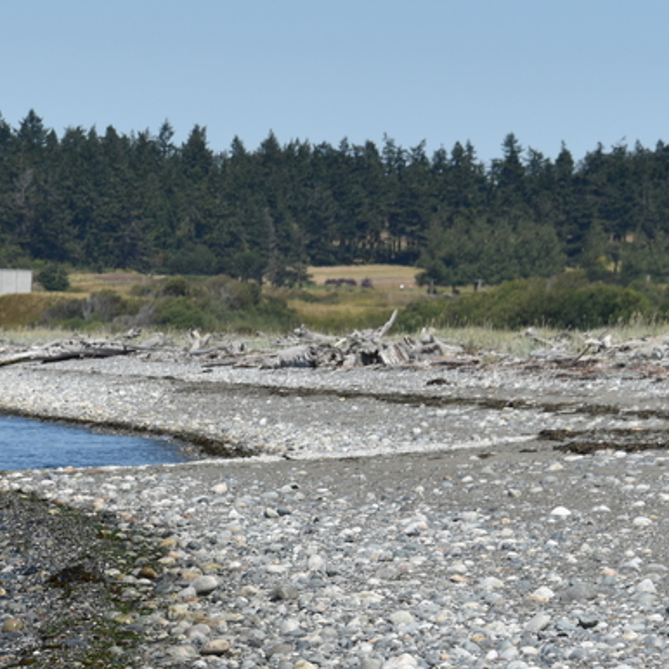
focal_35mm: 327
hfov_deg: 5.3
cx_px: -107
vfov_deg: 5.4
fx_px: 7150
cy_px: 471
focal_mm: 116
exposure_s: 1/320
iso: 100
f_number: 9
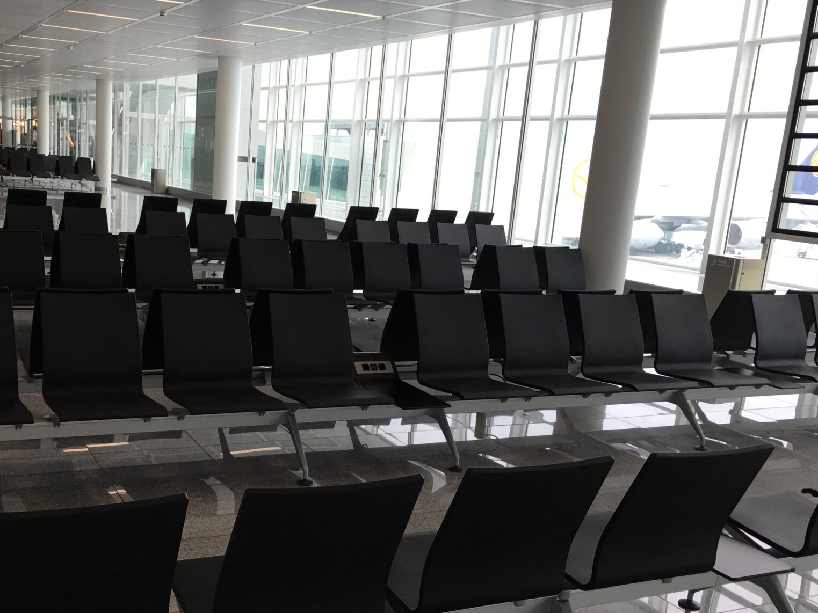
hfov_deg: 47.4
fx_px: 922
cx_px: 309
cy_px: 378
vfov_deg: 36.6
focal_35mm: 39
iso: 25
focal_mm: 4.15
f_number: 2.2
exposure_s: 1/33
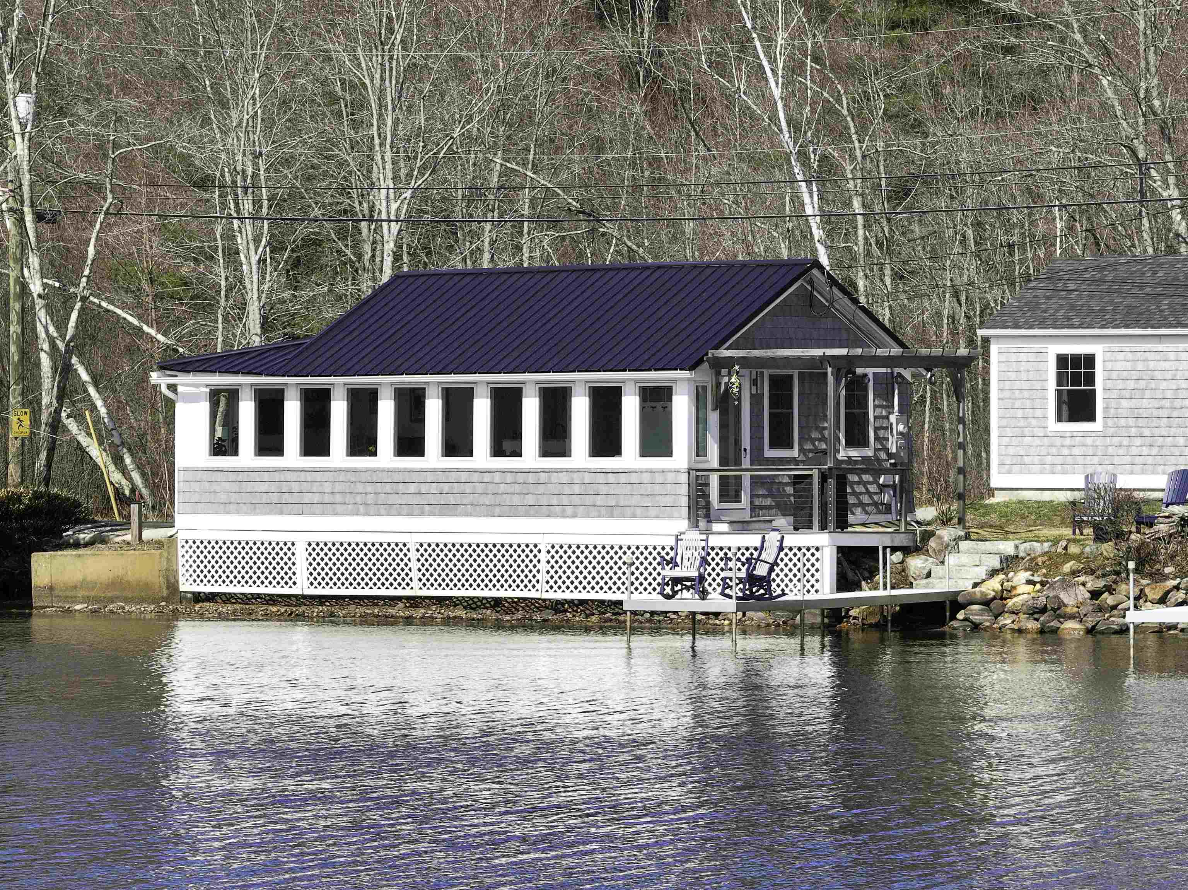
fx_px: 5694
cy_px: 445
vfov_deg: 8.9
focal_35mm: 166
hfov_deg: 11.9
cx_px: 594
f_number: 3.4
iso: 100
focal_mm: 30.71
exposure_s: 1/2000
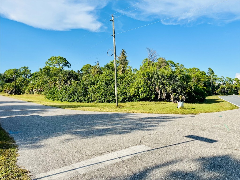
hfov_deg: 67.3
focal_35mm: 26
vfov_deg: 53.1
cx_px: 120
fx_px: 180
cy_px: 90
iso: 50
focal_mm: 5.1
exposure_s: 1/2899
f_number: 1.6
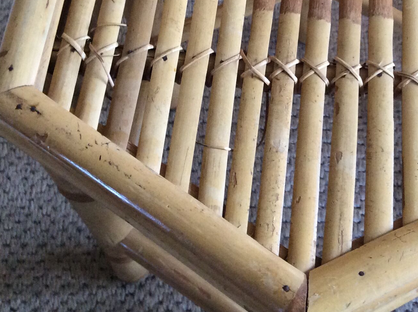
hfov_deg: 30.1
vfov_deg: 22.4
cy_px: 39
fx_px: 772
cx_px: 282
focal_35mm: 64
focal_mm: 3.3
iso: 160
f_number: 2.4
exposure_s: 1/25
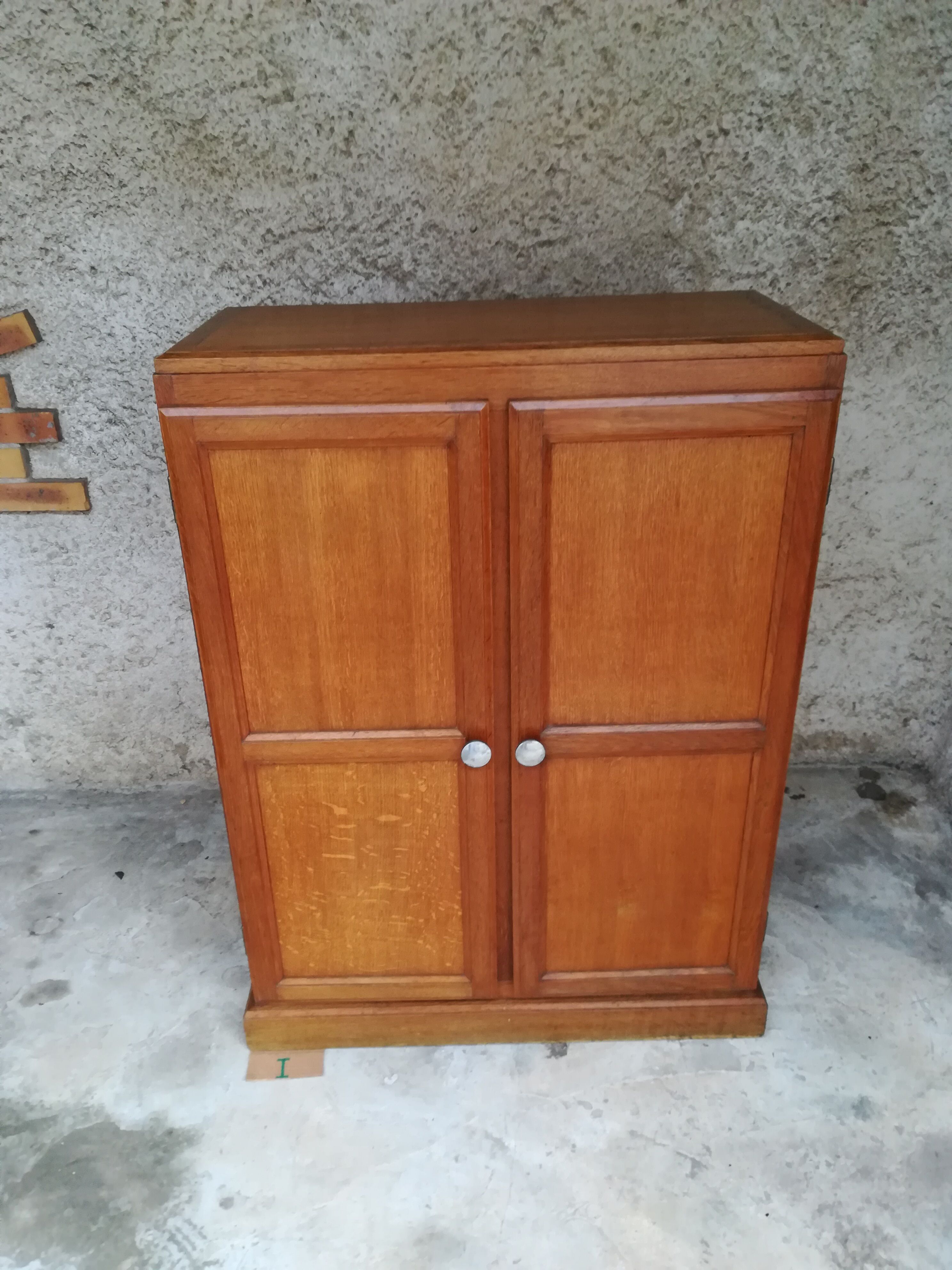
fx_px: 953
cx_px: 476
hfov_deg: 53.1
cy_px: 635
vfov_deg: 67.3
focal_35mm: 26
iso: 250
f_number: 2.2
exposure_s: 1/33.3
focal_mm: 3.83
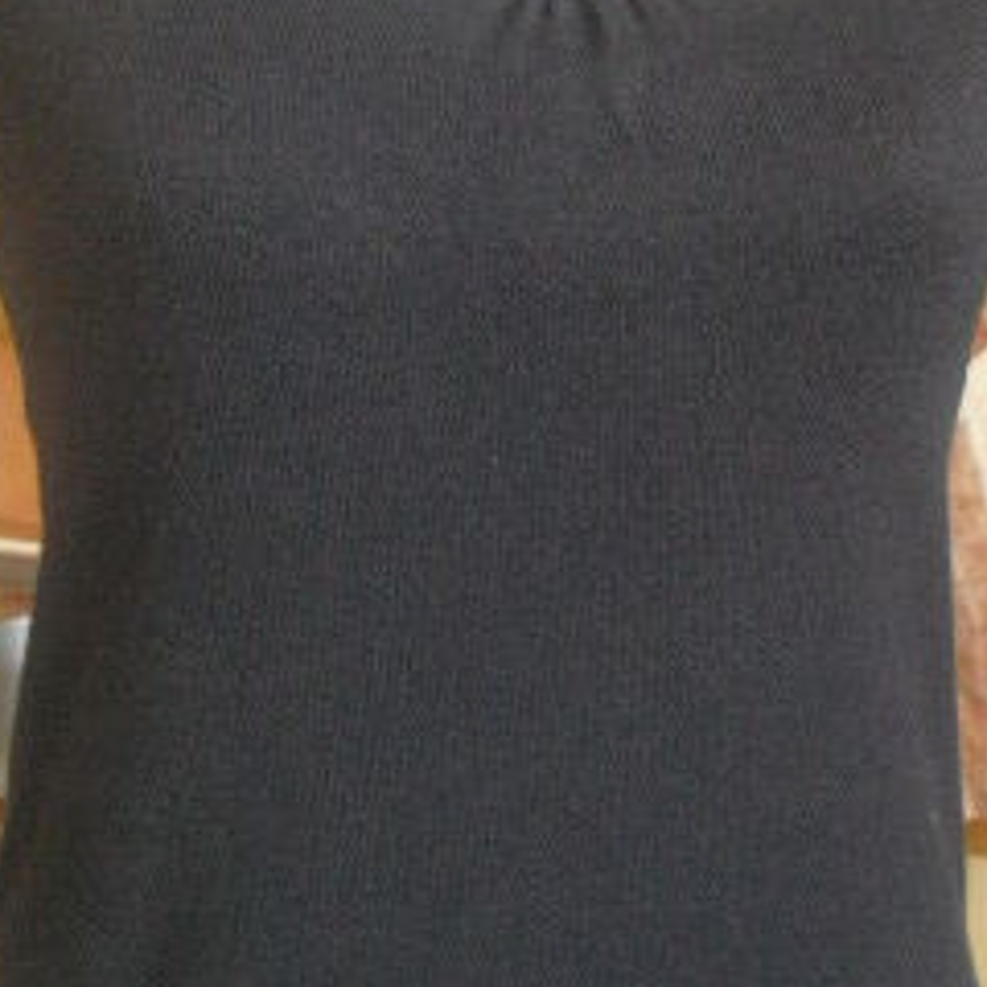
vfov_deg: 20.4
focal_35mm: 85
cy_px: 473
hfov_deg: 20.4
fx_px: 2742
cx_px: 563
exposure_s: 1/60
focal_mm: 6.3
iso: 800
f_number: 3.1
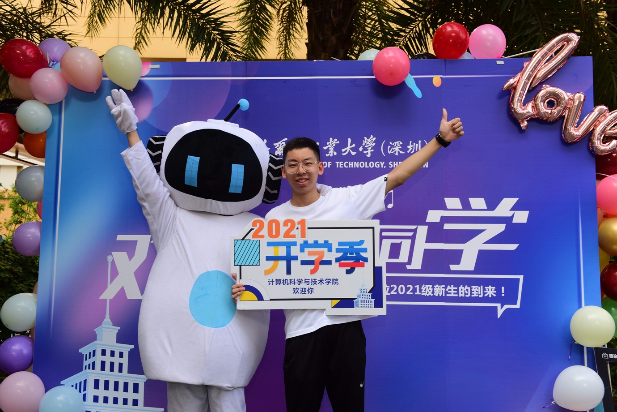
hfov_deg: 48.5
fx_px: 686
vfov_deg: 33.4
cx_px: 308
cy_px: 206
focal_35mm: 40
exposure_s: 1/160
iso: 200
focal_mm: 40
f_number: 7.1
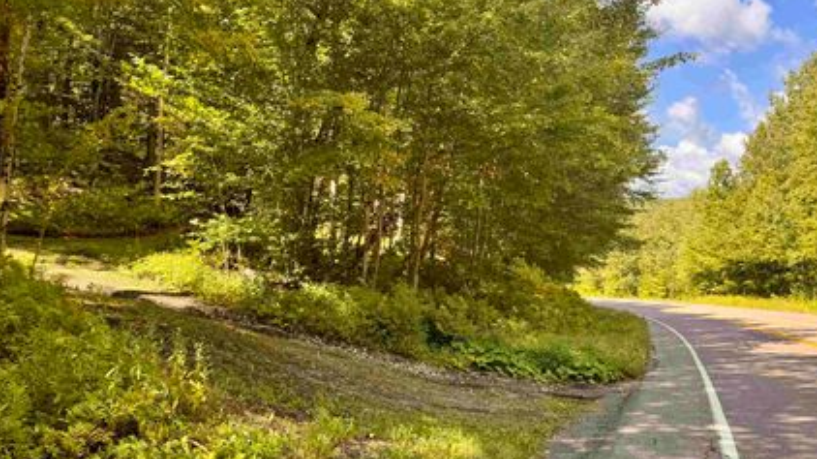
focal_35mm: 31
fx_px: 671
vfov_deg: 37.7
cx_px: 401
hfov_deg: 62.6
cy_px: 230
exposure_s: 1/488
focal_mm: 6.76
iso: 80
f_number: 1.78
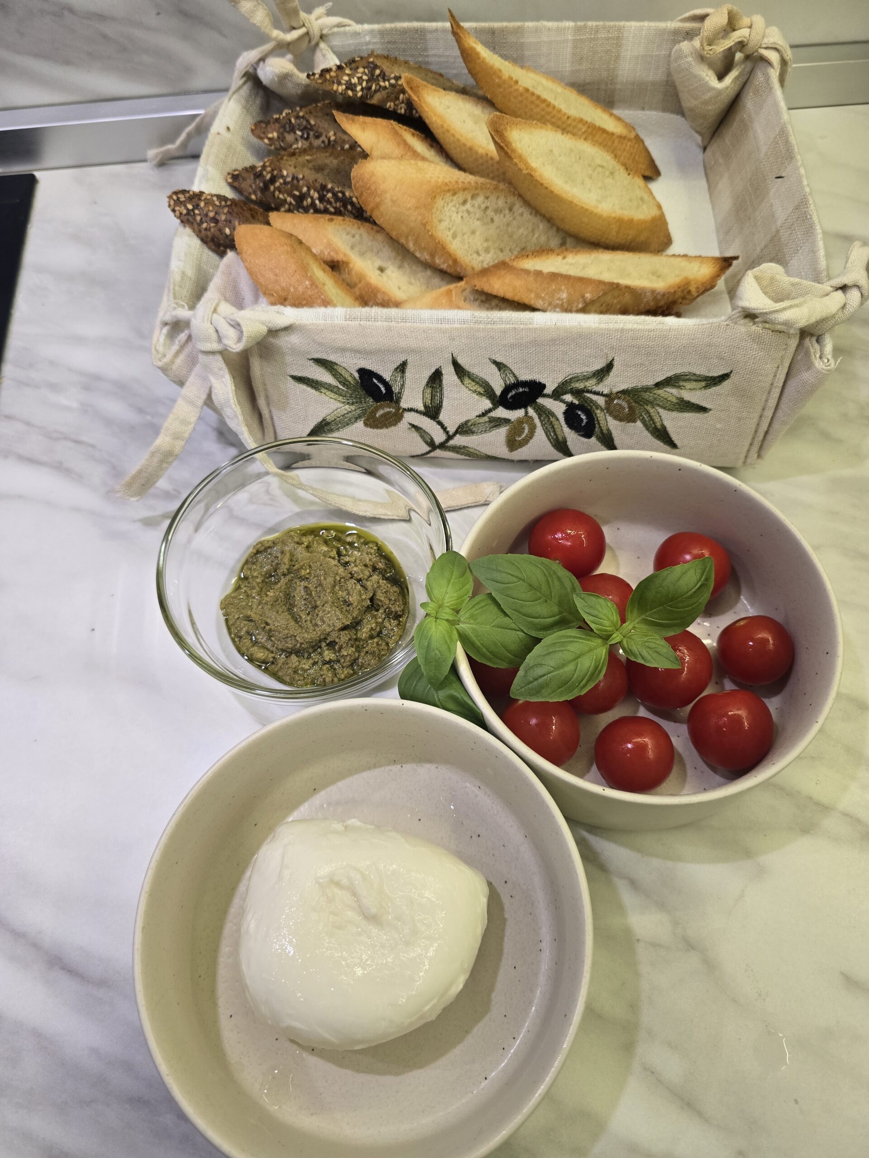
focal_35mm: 23
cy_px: 579
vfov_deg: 73.9
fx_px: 770
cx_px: 434
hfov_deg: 58.9
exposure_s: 1/180
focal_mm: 6.3
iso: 160
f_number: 1.7
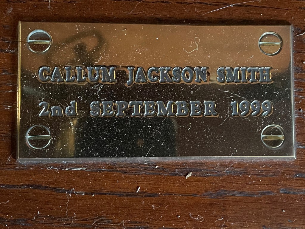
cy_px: 114
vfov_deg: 53.1
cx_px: 152
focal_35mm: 26
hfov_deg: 67.3
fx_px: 229
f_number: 1.6
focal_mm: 4.2
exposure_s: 1/25
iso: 800
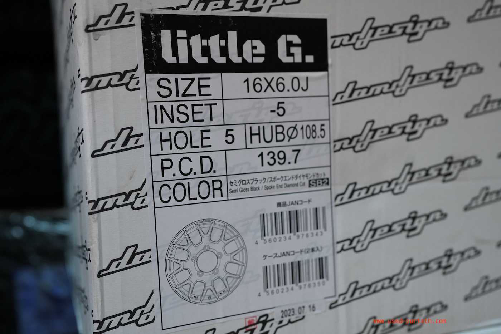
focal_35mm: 35
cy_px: 167
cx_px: 250
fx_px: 487
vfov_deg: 37.9
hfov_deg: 54.4
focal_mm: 35
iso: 1600
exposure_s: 1/160
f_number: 2.8
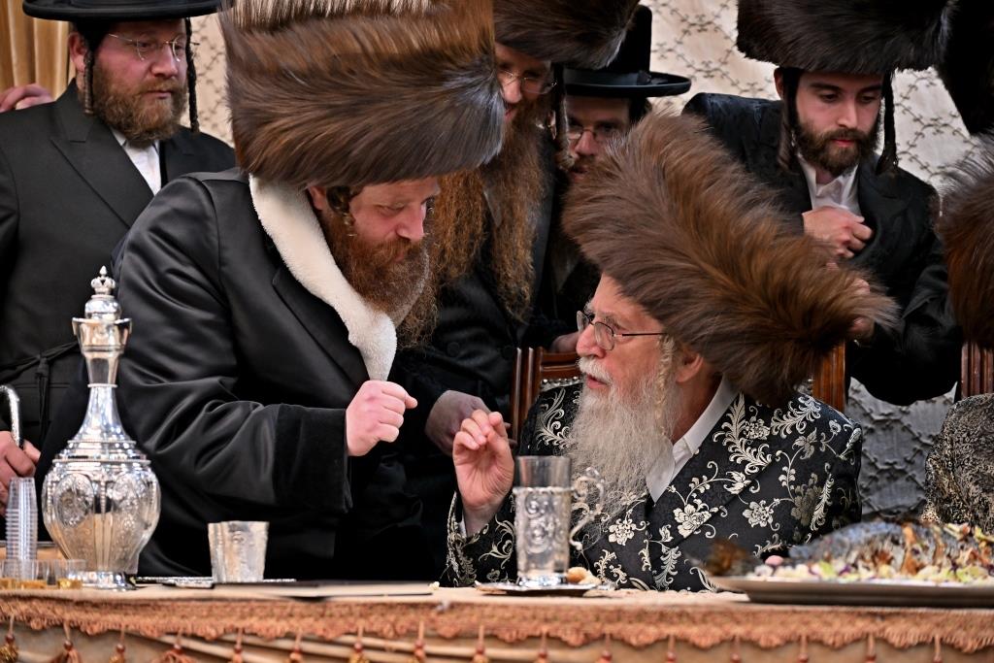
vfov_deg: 15.0
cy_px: 332
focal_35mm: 91
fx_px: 2513
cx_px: 497
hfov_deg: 22.4
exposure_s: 1/160
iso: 500
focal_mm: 91
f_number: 4
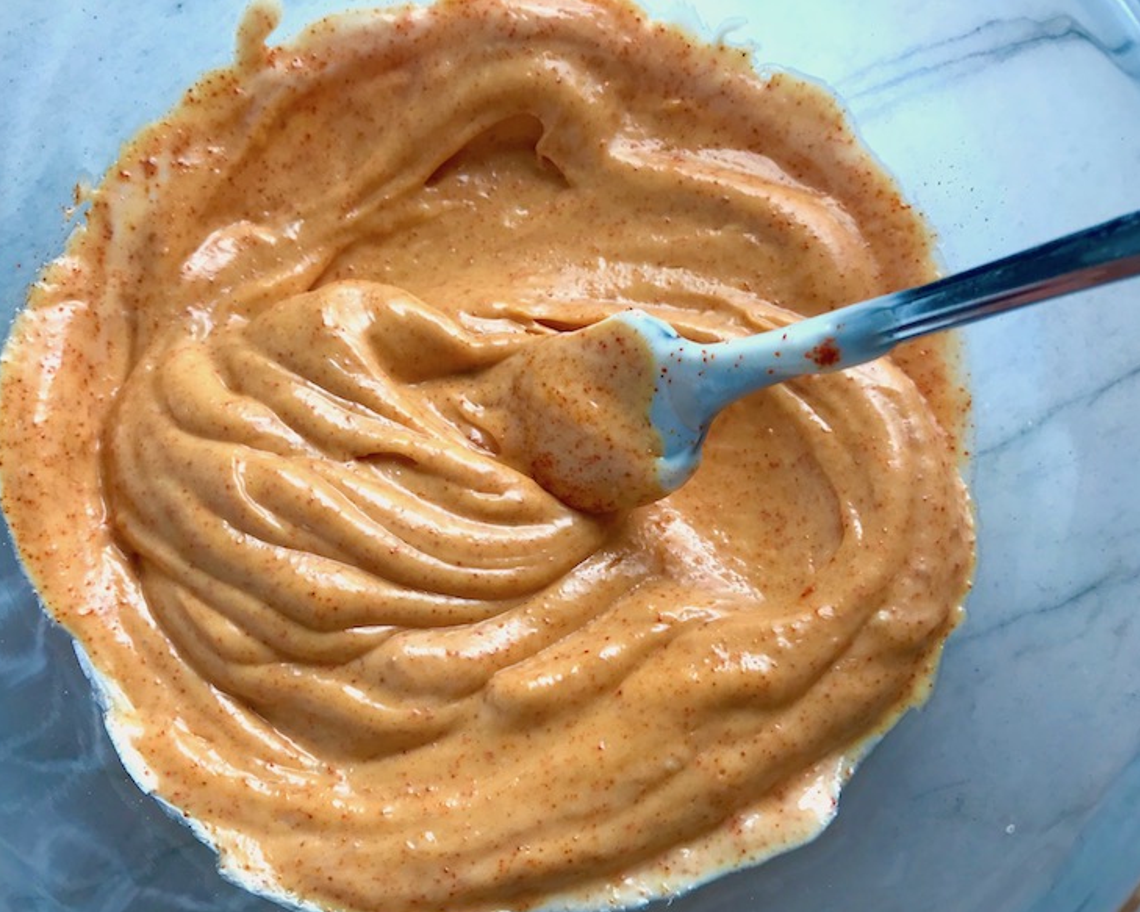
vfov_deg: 48.5
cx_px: 521
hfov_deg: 58.7
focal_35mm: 30
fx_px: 1012
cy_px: 468
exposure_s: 1/120
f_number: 1.8
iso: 32
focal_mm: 3.99
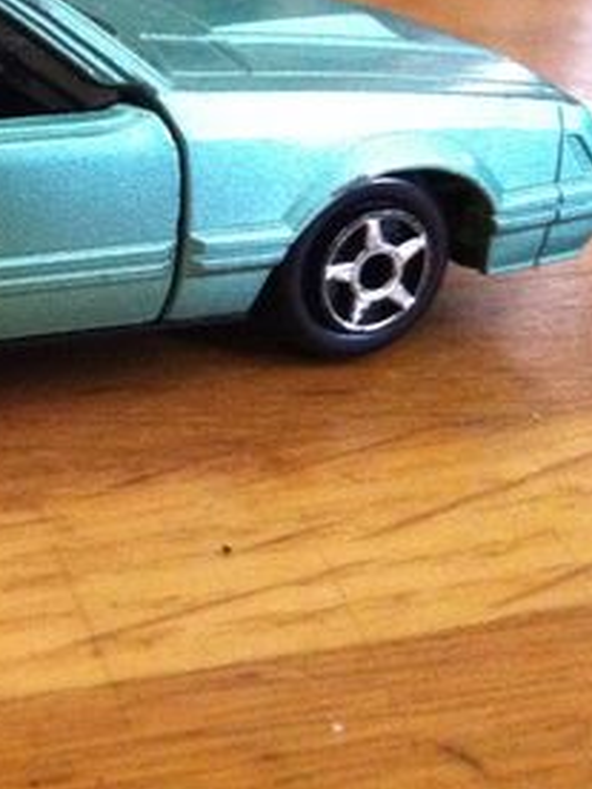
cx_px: -260
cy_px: 174
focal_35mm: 76
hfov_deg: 17.6
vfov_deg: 25.3
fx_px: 1733
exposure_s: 1/17
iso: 800
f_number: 2.8
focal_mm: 3.85
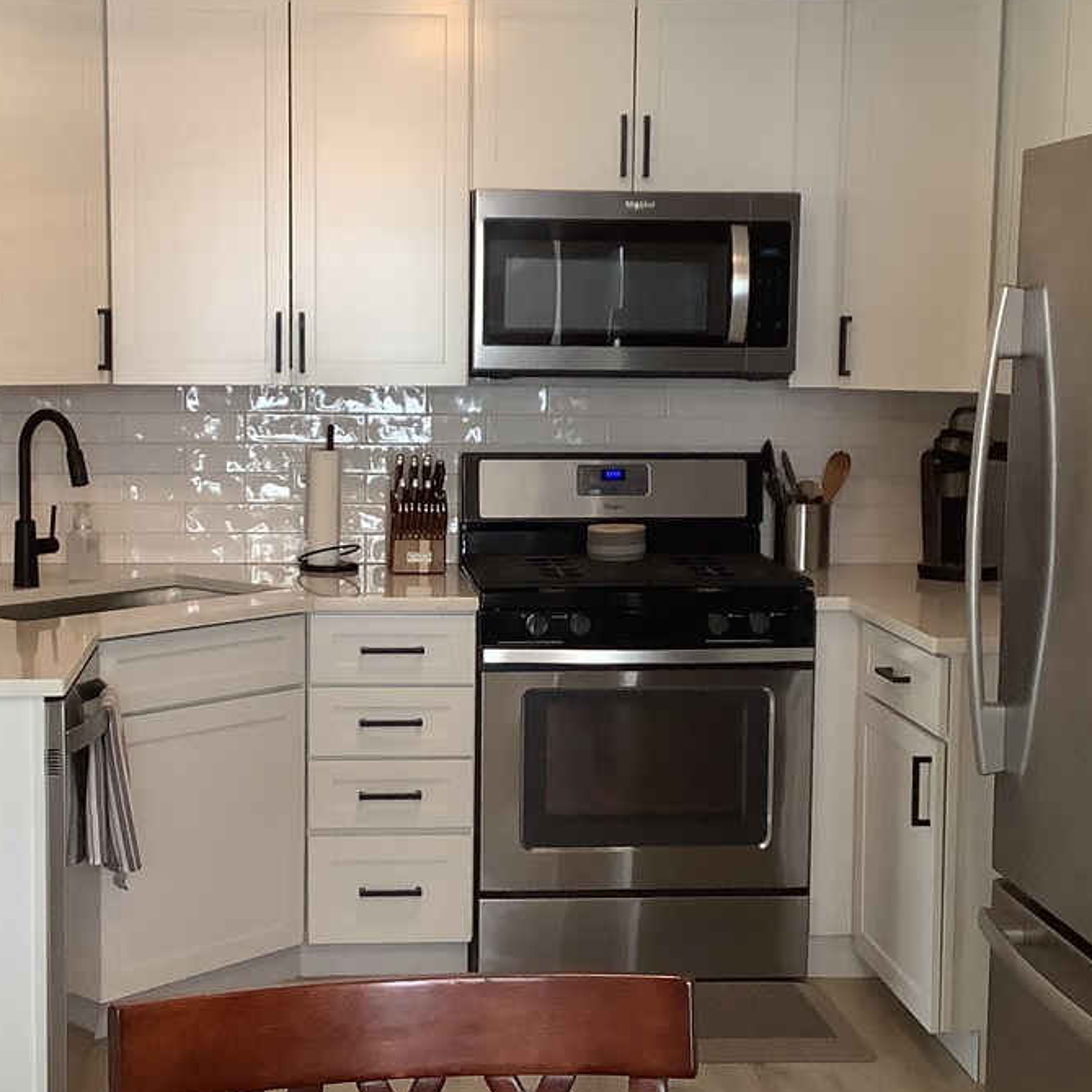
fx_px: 2106
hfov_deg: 29.0
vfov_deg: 29.1
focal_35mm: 59
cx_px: 434
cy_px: 560
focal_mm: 3.3
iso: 160
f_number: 2.4
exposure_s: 1/60
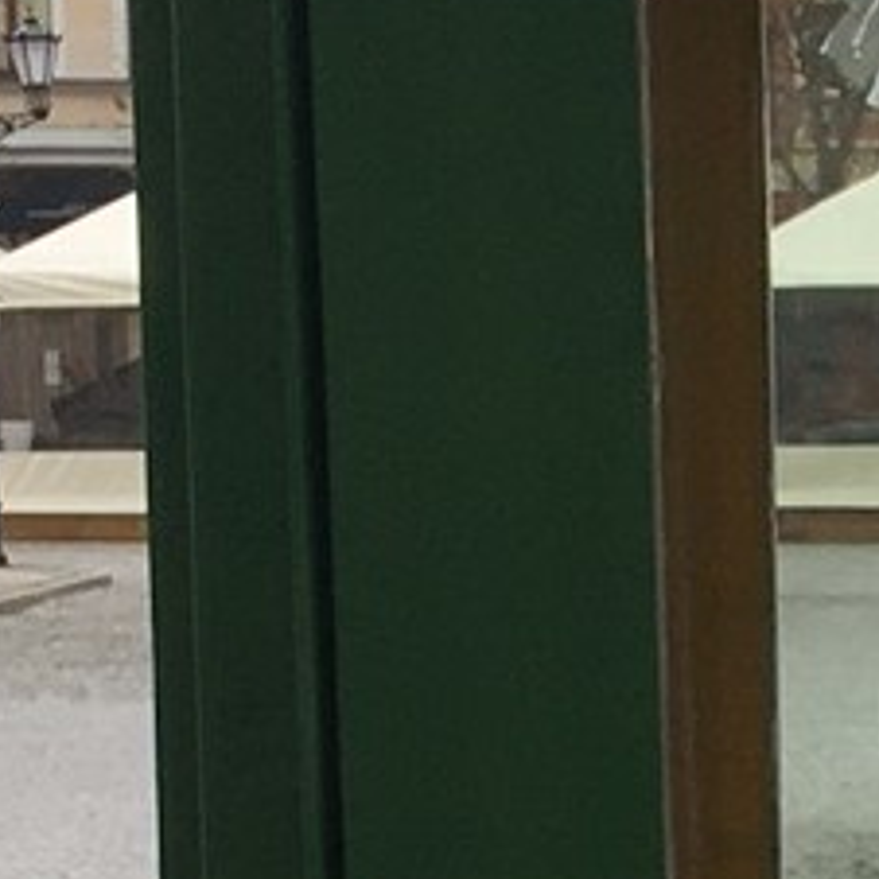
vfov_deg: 10.2
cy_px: 648
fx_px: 4913
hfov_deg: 9.7
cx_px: 1575
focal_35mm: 171
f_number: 2.2
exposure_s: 1/384
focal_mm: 4.15
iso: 25
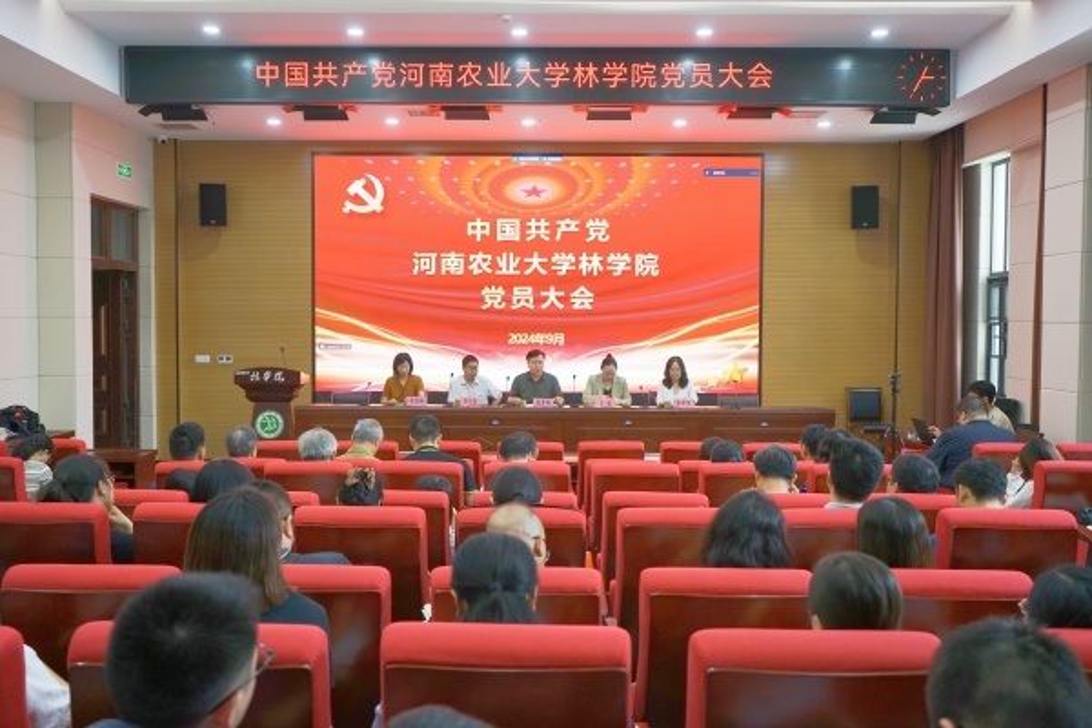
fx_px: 1062
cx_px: 546
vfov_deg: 37.9
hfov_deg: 54.4
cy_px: 364
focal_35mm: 35
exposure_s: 1/100
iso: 800
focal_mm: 35
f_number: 4.5
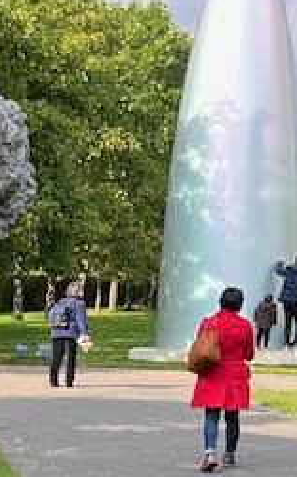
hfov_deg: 8.3
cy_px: 542
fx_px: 1828
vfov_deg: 14.4
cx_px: -476
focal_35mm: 141
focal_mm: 5.1
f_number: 1.6
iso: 50
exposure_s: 1/793
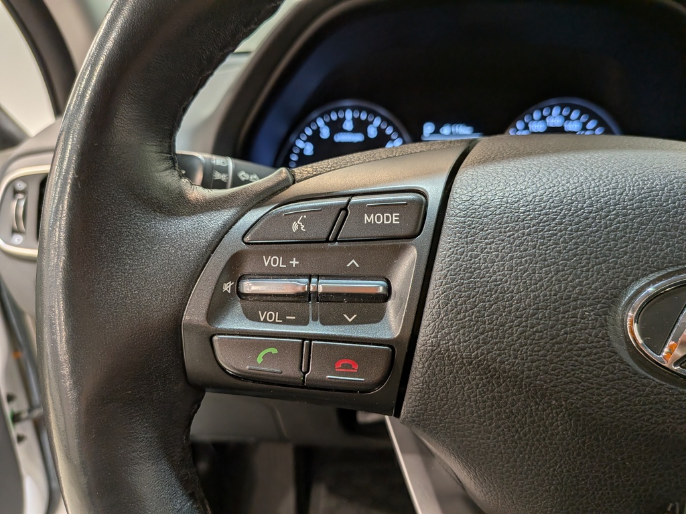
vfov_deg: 56.8
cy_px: 257
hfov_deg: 71.6
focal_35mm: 24
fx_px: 476
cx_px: 343
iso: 27
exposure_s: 1/100
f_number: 1.7
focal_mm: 4.53
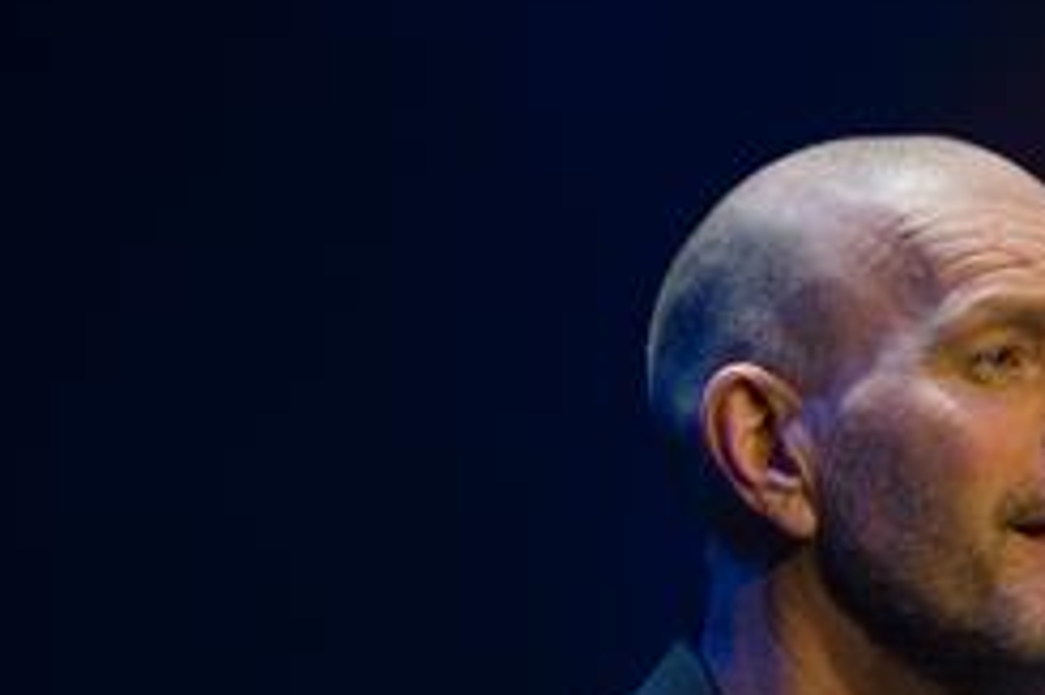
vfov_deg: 1.6
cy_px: 991
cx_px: 1450
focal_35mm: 883
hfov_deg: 2.3
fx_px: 25613
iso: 1600
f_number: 2.8
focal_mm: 300
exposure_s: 1/1000
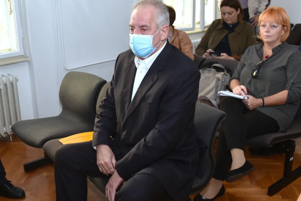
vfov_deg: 53.2
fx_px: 201
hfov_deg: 73.7
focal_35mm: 24
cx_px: 150
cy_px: 100
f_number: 3.5
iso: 800
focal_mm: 24
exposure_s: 1/200
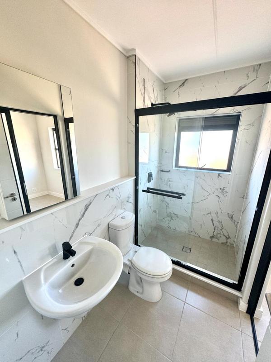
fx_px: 146
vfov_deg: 102.1
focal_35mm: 14
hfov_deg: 85.7
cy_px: 181
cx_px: 136
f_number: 2.2
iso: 80
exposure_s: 1/99
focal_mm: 2.22
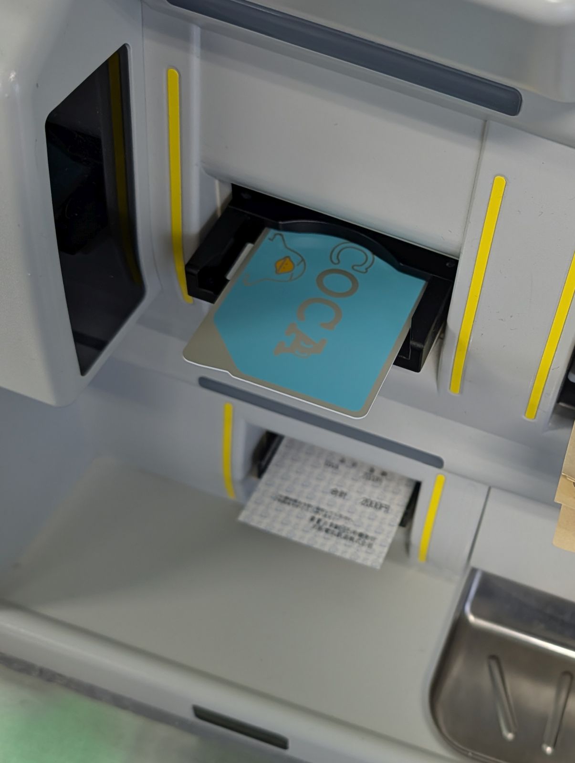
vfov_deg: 71.5
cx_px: 288
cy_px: 382
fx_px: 530
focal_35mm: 24
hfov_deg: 56.9
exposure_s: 1/100
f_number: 1.68
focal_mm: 6.9
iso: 272
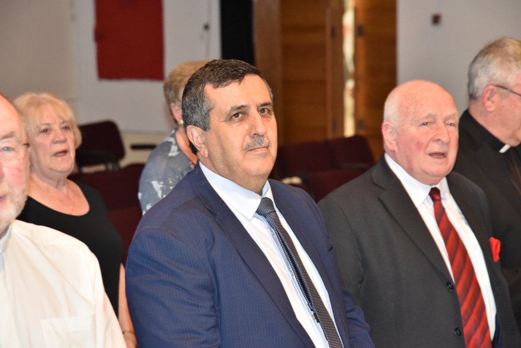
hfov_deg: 17.1
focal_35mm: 120
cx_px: 260
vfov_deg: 11.4
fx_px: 1737
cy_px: 174
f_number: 7.1
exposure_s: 1/60
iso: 3200
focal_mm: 120
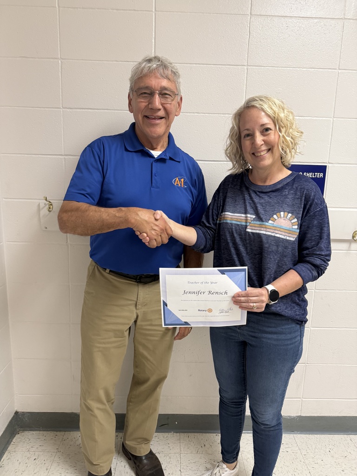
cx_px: 178
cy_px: 238
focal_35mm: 24
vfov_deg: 71.6
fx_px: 330
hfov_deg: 56.8
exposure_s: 1/60
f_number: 1.78
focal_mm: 6.76
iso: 250
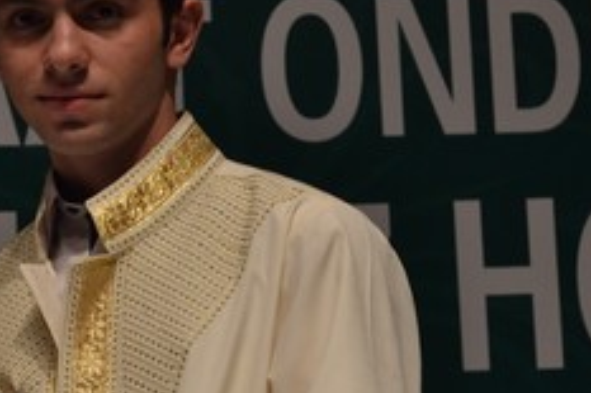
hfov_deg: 9.8
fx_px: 3396
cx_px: -61
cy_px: 295
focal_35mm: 207
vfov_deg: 6.6
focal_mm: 48
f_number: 5.6
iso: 400
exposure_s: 1/80
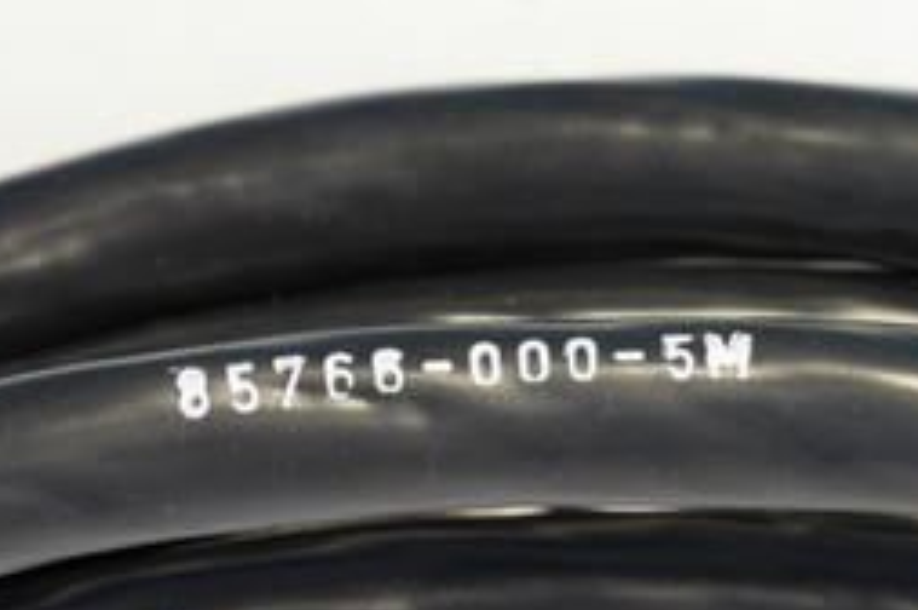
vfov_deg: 3.0
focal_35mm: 461
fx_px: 11740
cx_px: 475
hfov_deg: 4.5
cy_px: 367
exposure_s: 1/4
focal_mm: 140
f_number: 8
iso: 200
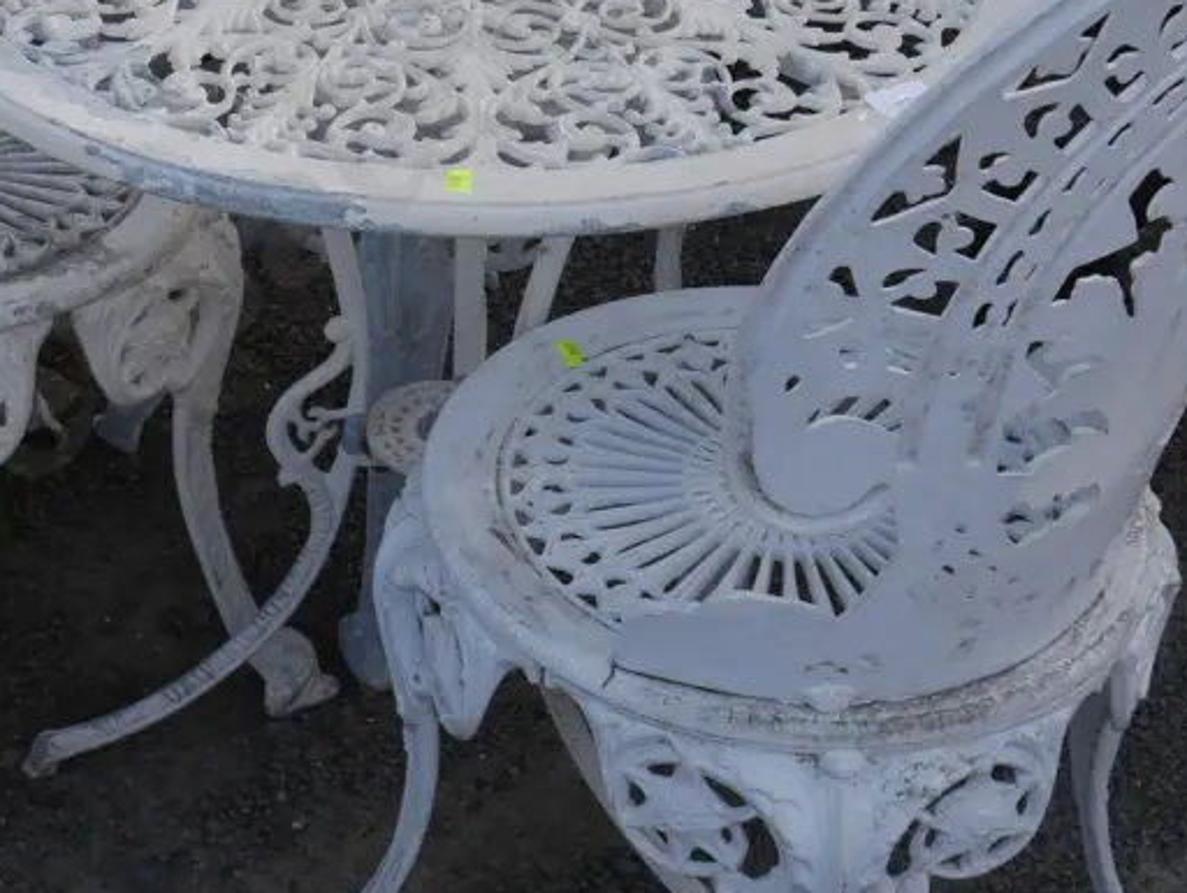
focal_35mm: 68
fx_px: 2334
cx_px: 403
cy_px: 140
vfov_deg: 21.3
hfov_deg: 28.4
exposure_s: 1/250
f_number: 5.6
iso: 200
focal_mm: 17
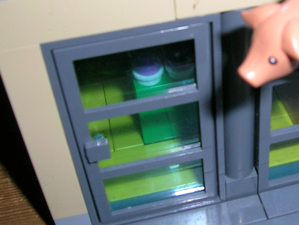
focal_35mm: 66
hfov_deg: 28.3
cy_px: 57
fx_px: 570
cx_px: 265
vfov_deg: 22.1
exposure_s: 1/60.1
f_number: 4.8
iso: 50
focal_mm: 5.4
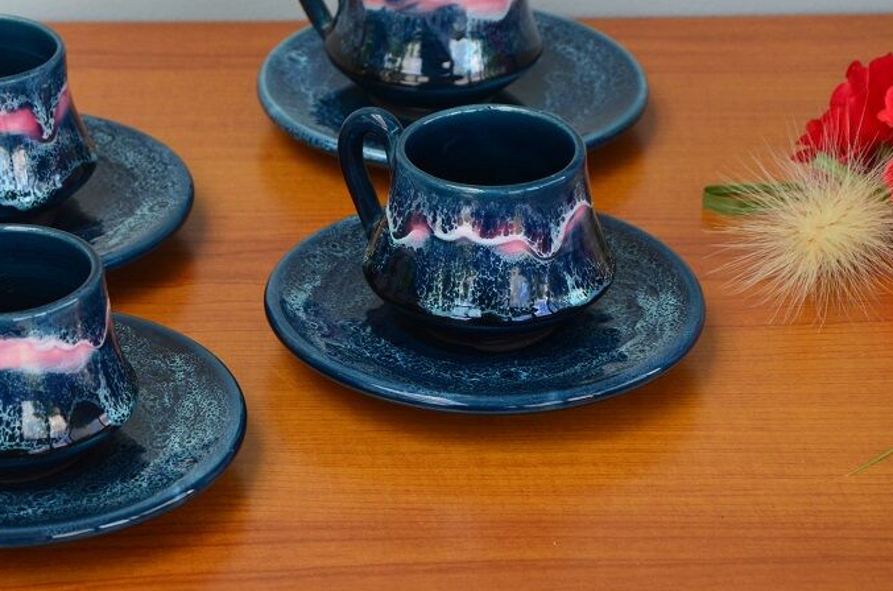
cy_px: 229
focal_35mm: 153
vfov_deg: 8.9
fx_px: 3786
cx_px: 295
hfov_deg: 13.4
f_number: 9
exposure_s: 1/125
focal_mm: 70
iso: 720
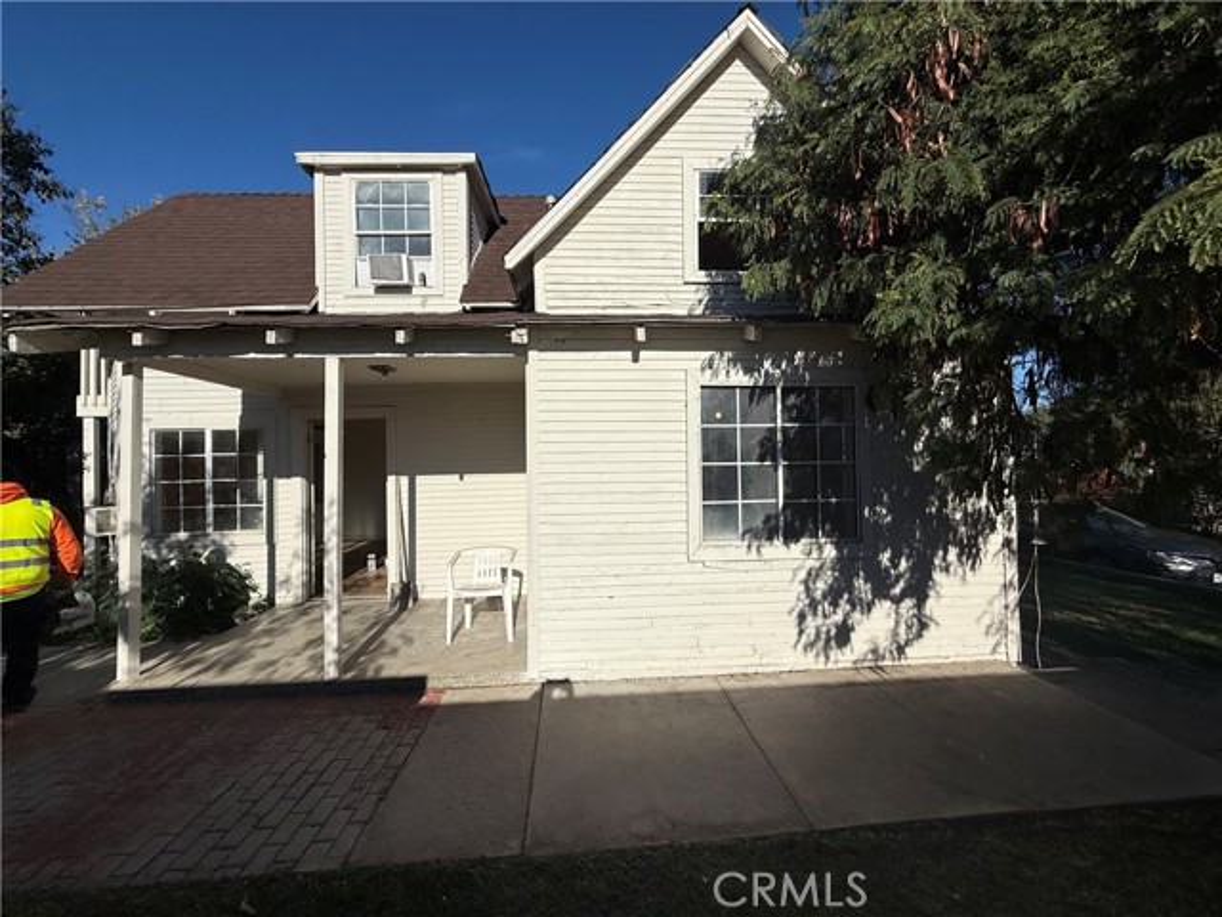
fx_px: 494
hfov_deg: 102.1
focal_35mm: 14
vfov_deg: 85.7
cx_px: 611
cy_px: 458
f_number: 2.2
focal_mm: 2.22
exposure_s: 1/6173
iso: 40
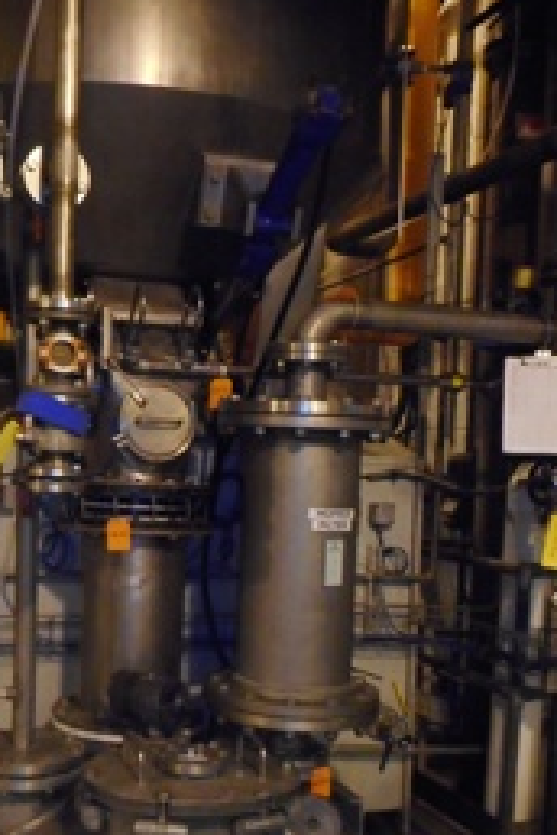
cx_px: 162
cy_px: 526
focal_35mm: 43
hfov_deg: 30.8
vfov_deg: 45.0
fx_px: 998
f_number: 3.7
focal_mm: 4.5
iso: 560
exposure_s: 1/25
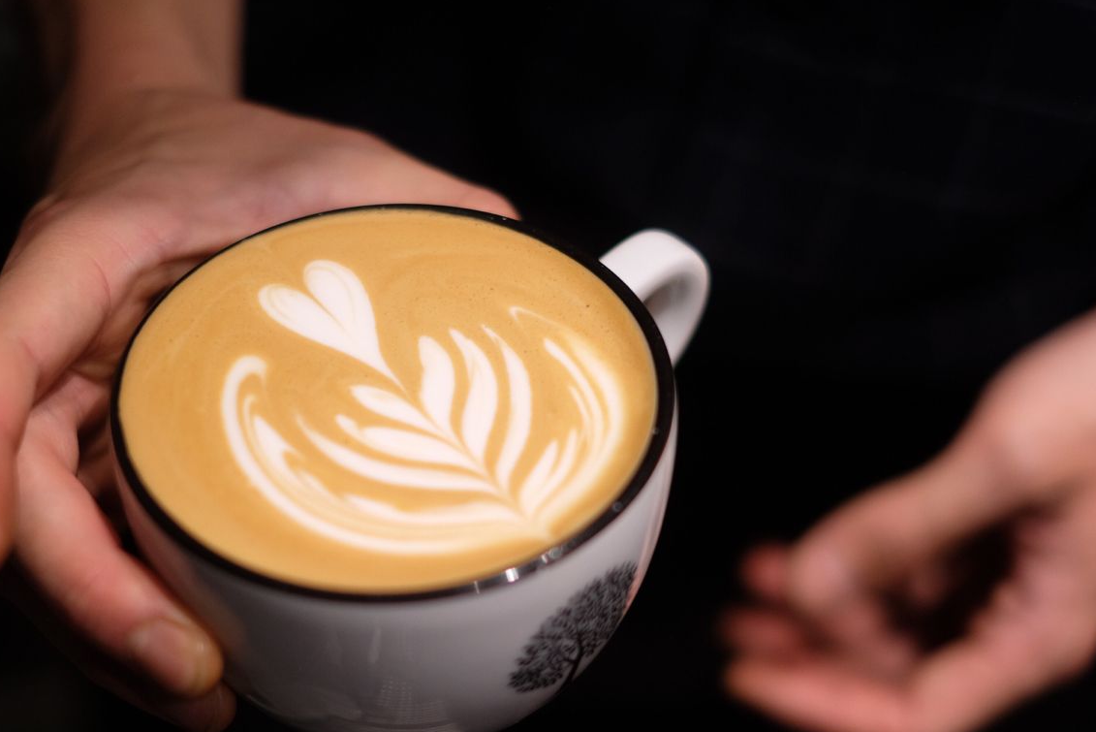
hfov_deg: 26.9
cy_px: 498
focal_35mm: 75
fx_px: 2284
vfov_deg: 18.1
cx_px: 422
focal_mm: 35
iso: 500
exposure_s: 1/350
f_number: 1.4
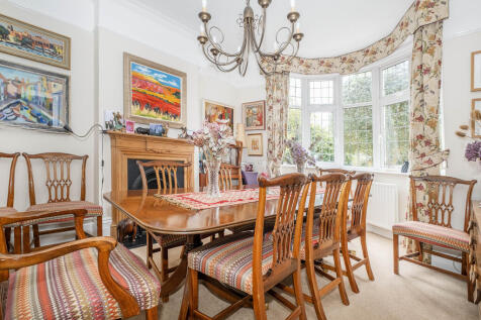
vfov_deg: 77.3
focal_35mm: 15
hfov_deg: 100.4
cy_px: 160
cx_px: 240
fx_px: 200
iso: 320
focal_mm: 10
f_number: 6.4
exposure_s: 1/8
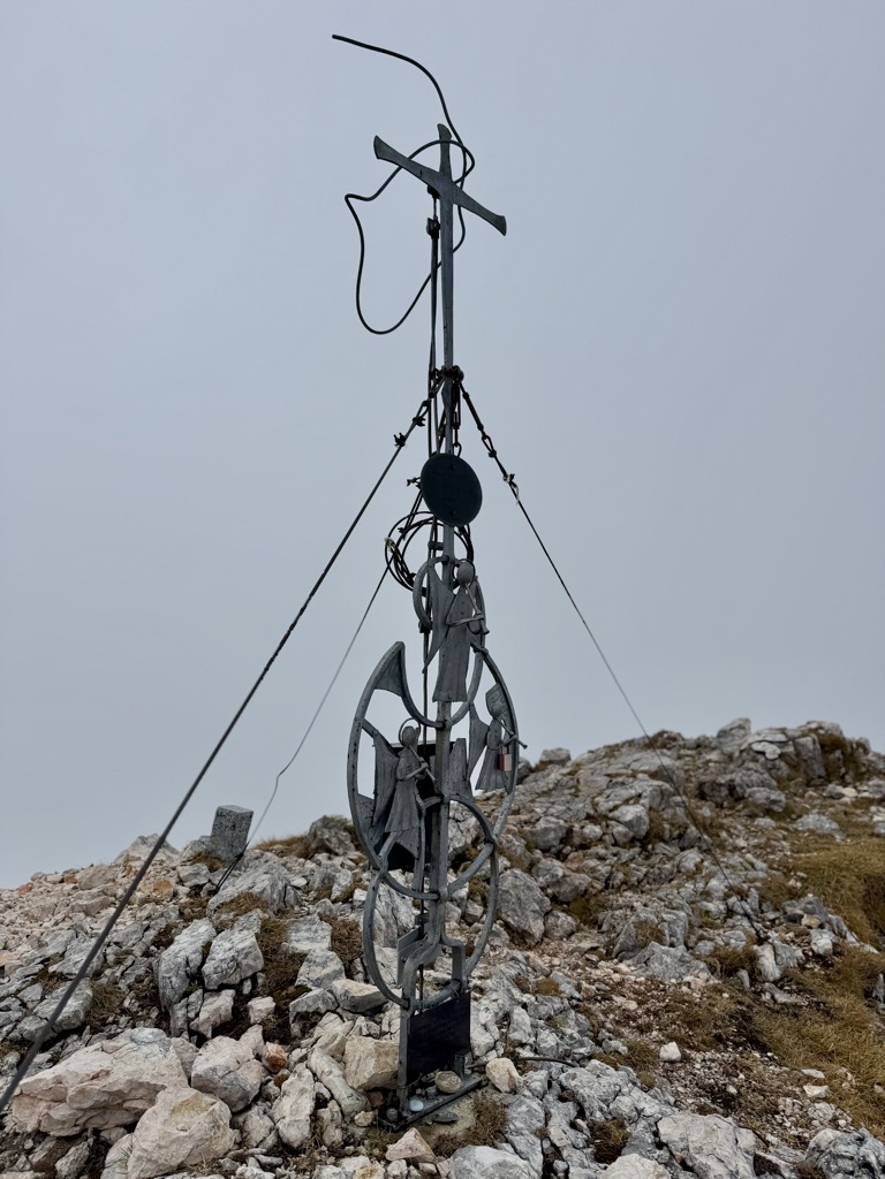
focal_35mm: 24
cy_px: 590
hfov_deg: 56.8
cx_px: 442
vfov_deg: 71.6
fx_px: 818
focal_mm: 6.76
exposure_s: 1/12346
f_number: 1.78
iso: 80
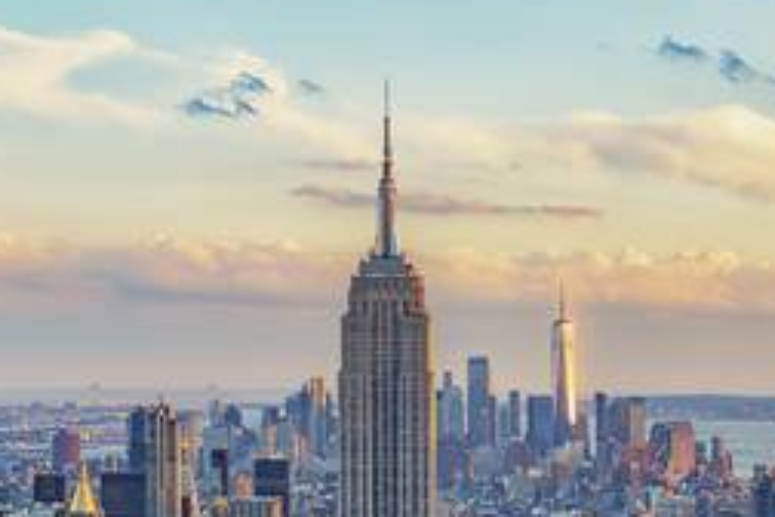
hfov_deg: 21.9
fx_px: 2002
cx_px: 329
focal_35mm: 93
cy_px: 419
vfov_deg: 14.6
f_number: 4.5
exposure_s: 1/60
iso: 64
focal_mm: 52
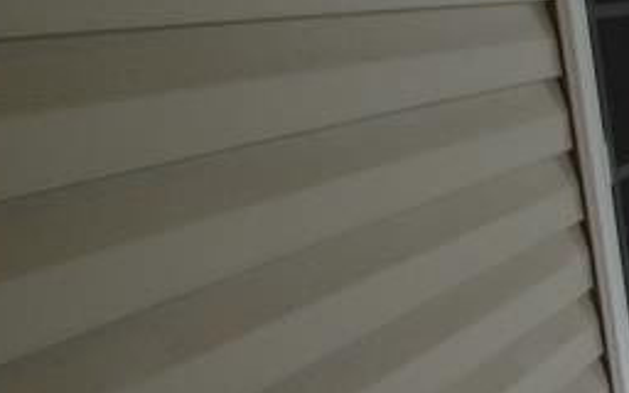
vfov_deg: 21.2
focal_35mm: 61
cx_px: 1147
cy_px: 257
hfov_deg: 21.3
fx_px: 1046
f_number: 5.6
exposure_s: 1/125
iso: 400
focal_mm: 10
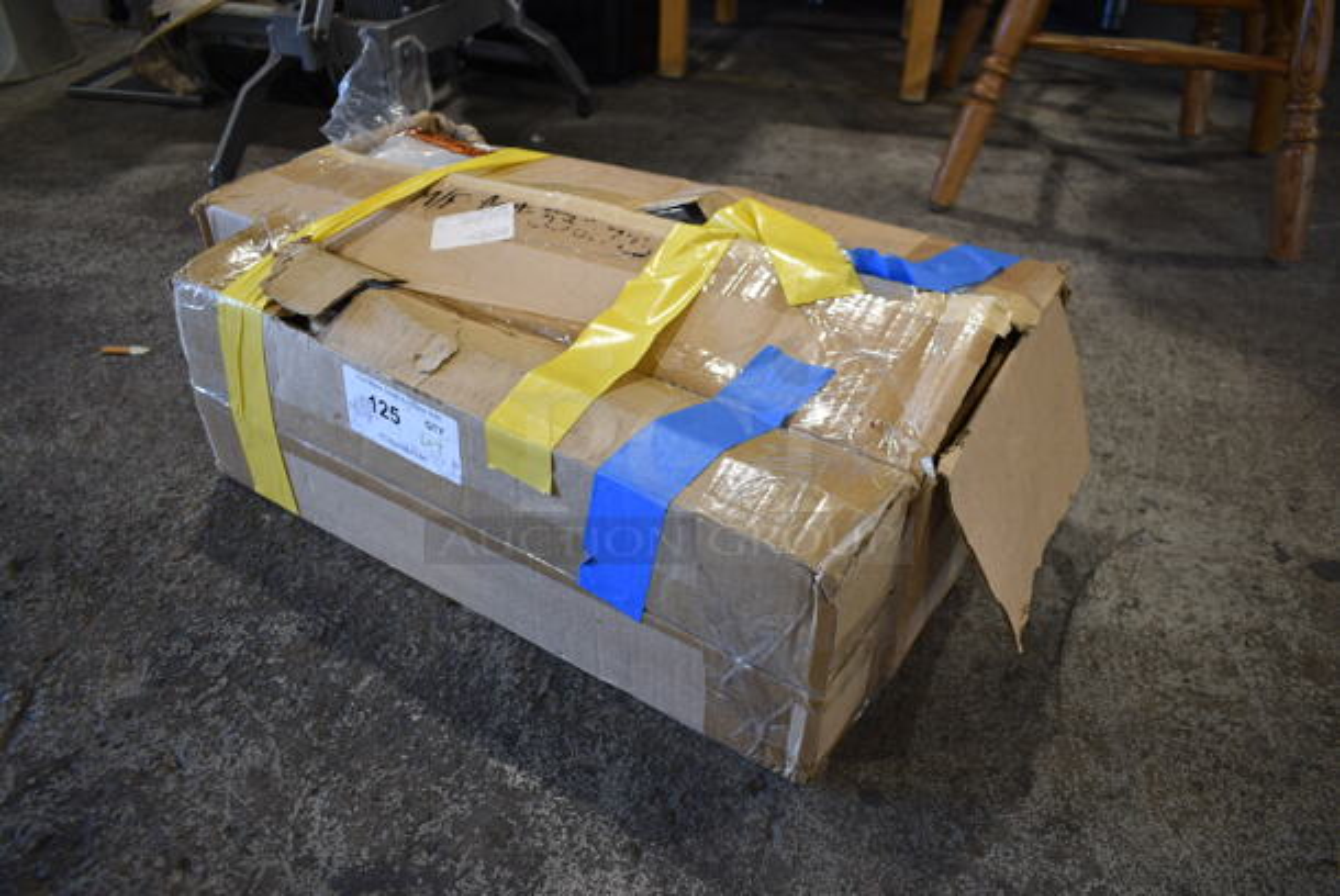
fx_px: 1006
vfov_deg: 48.0
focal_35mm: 27
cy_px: 448
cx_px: 670
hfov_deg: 67.3
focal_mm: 18
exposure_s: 1/30
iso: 220
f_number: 3.5
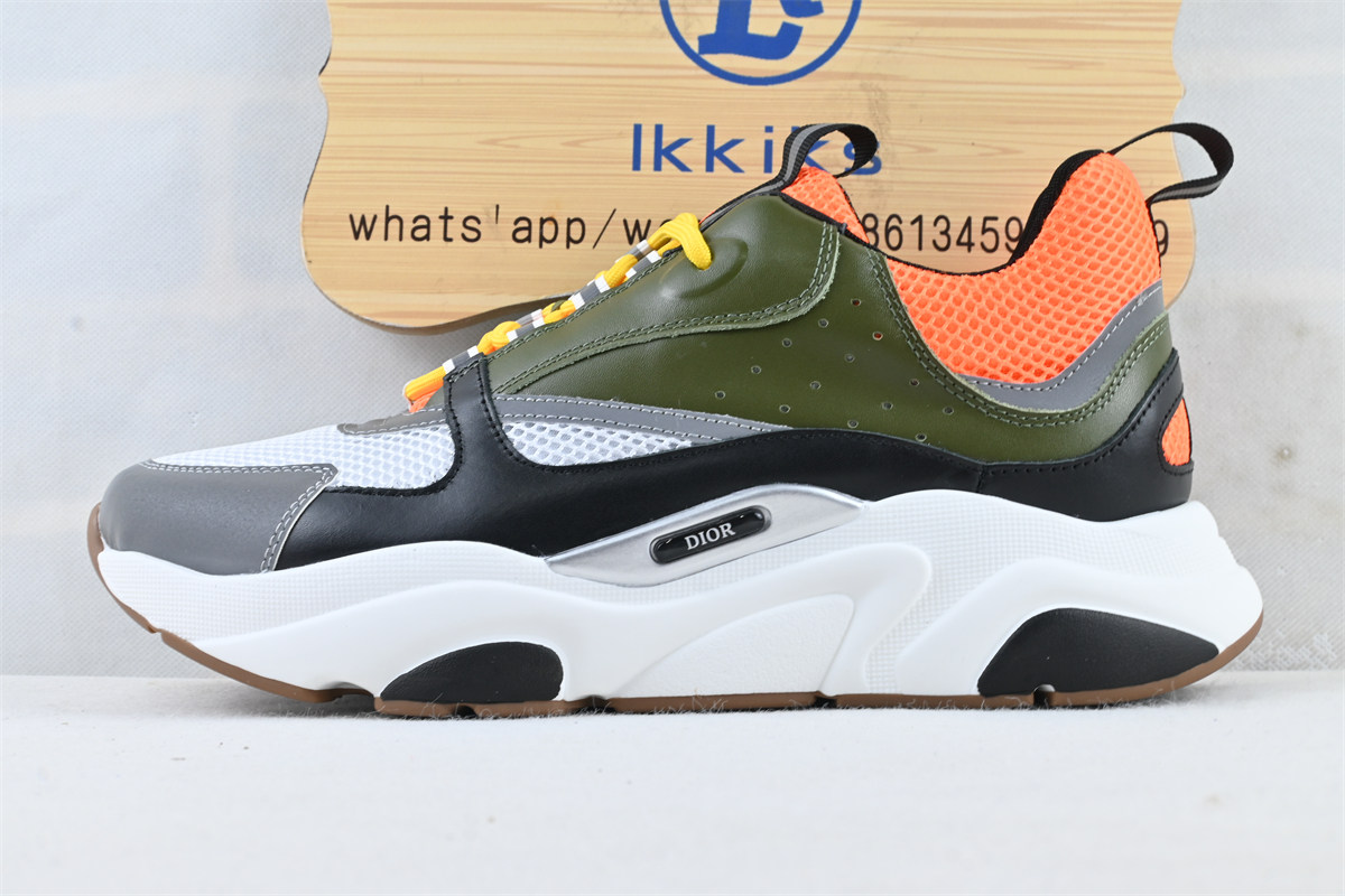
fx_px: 1849
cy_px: 448
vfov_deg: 27.3
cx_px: 672
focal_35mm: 50
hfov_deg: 40.0
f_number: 10
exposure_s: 1/10
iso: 100
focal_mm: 33
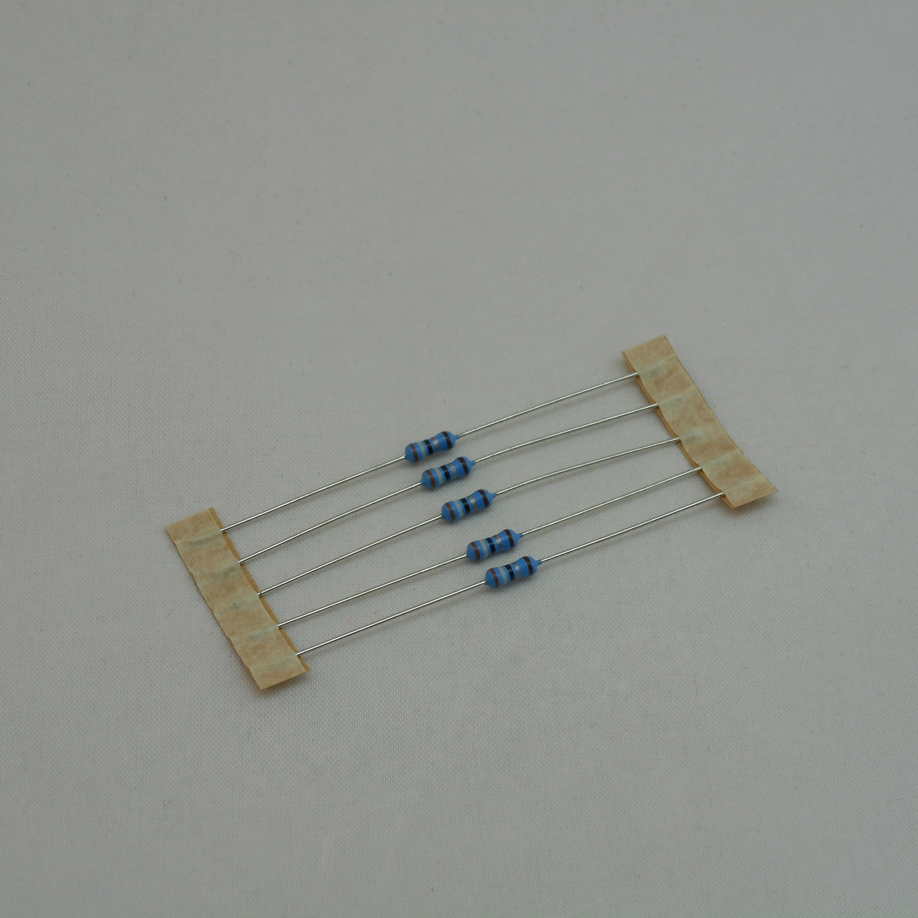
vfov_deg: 16.4
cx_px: 459
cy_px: 456
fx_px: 3180
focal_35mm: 106
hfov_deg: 16.4
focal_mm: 15.9
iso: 110
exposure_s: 1/60
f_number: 5.6
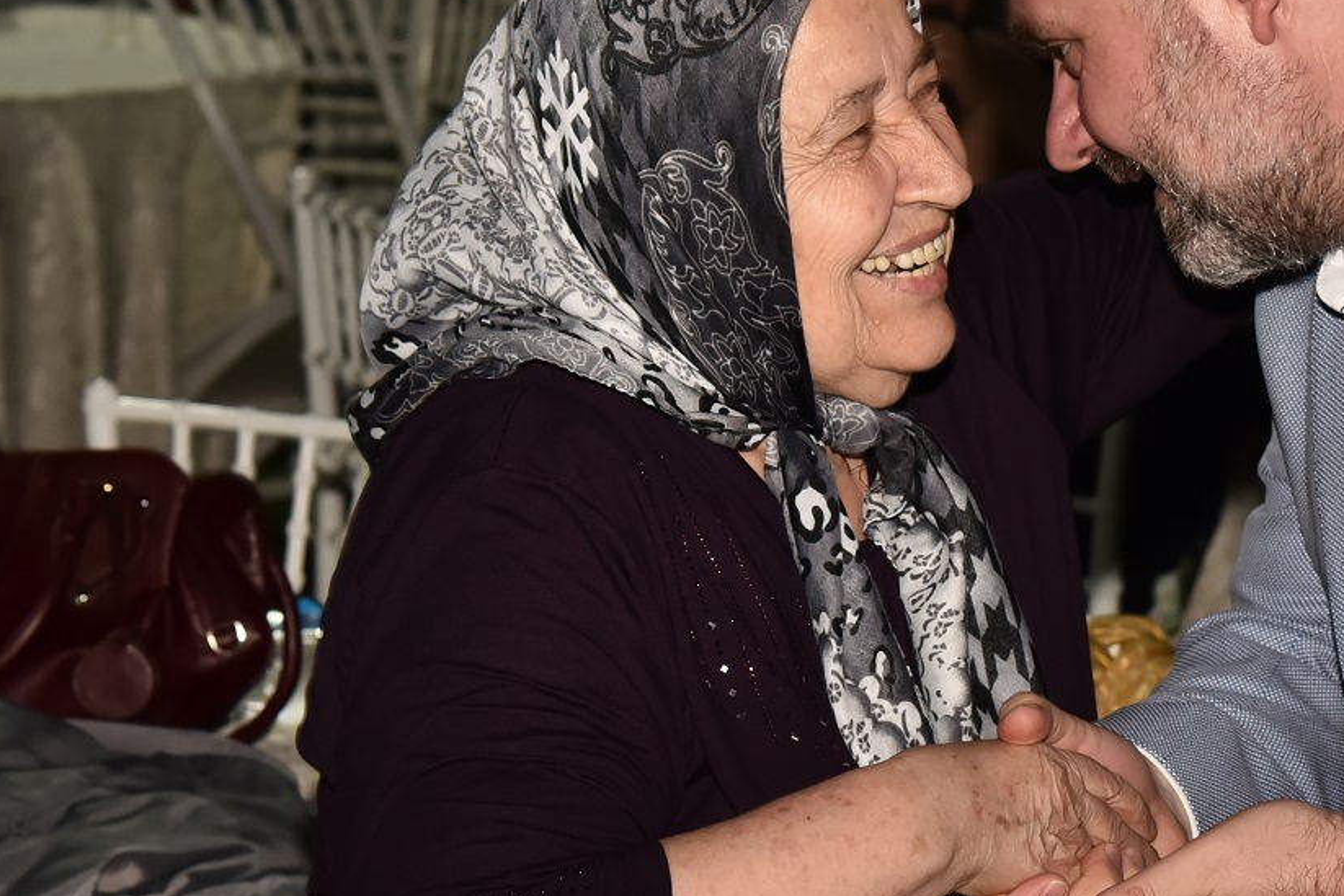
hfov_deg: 12.9
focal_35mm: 158
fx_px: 5899
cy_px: 309
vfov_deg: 8.7
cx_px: 1155
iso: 800
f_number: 7.1
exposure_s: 1/60
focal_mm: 65
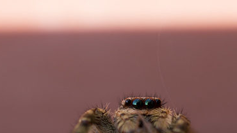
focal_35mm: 102
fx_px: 641
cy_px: 77
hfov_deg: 20.8
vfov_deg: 11.9
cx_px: 174
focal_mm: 40
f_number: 6.3
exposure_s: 1/160
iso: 160
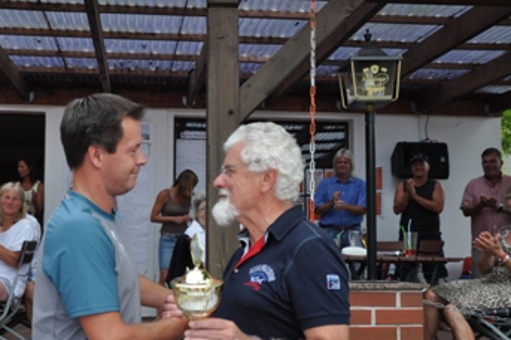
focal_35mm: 51
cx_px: 206
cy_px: 212
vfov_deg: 26.4
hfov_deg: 38.8
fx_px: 723
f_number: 4
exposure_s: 1/1000
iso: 400
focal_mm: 26
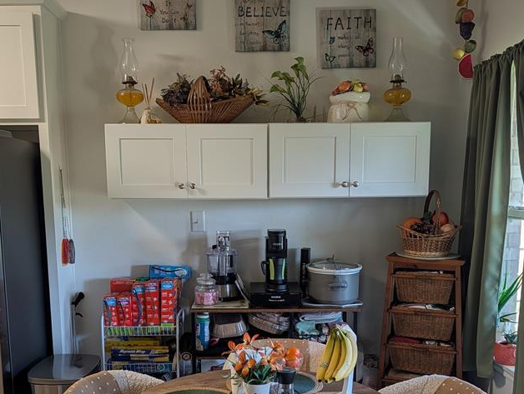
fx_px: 591
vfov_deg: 36.3
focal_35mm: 39
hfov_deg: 47.8
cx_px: 254
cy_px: 283
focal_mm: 6.9
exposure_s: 1/30
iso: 23
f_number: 1.68
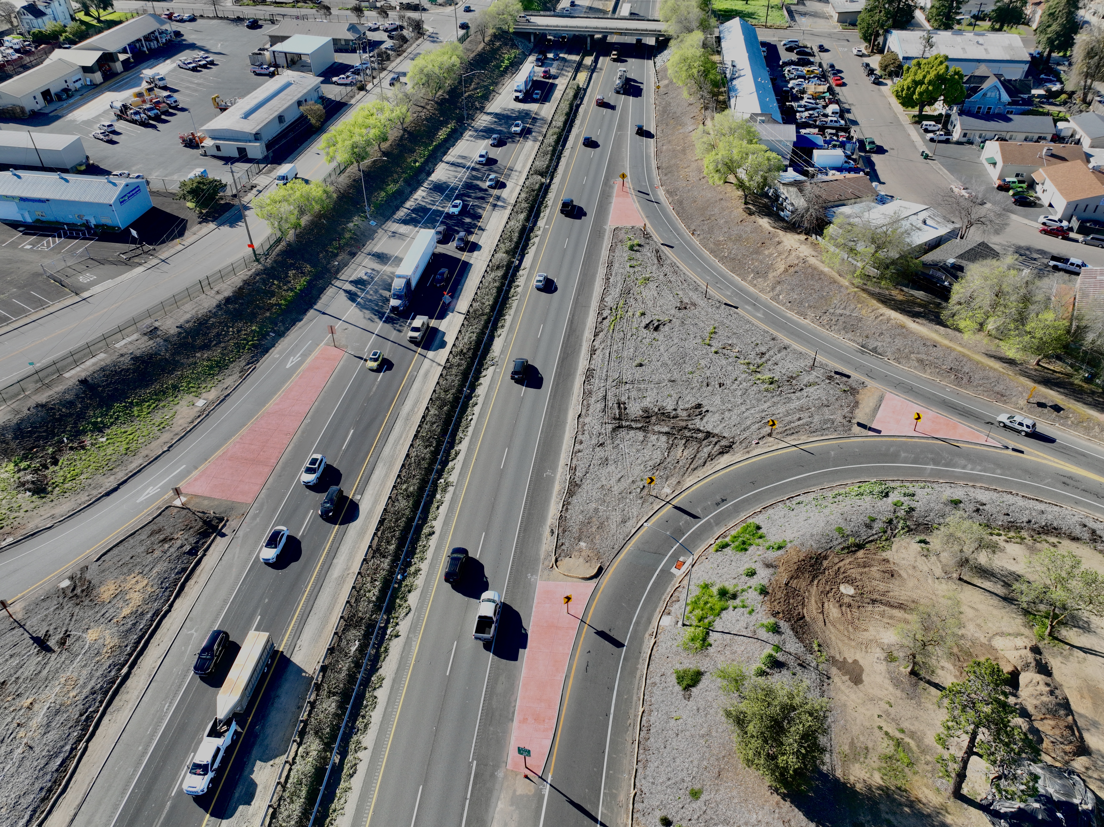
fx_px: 765
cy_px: 414
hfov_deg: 71.6
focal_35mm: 24
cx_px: 552
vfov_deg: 56.8
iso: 100
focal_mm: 12.29
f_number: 2.8
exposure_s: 1/640
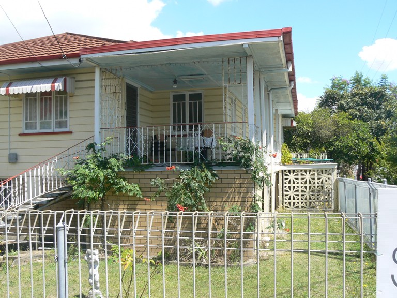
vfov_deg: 39.7
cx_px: 198
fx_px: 413
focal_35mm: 36
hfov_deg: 51.4
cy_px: 149
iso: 80
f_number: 5.6
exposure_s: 1/320
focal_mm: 6
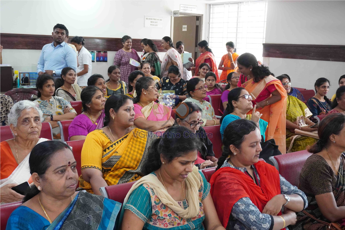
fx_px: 402
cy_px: 115
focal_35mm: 42
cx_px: 172
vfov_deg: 31.9
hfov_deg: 46.4
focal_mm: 28
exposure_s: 1/50
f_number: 6.3
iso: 2000
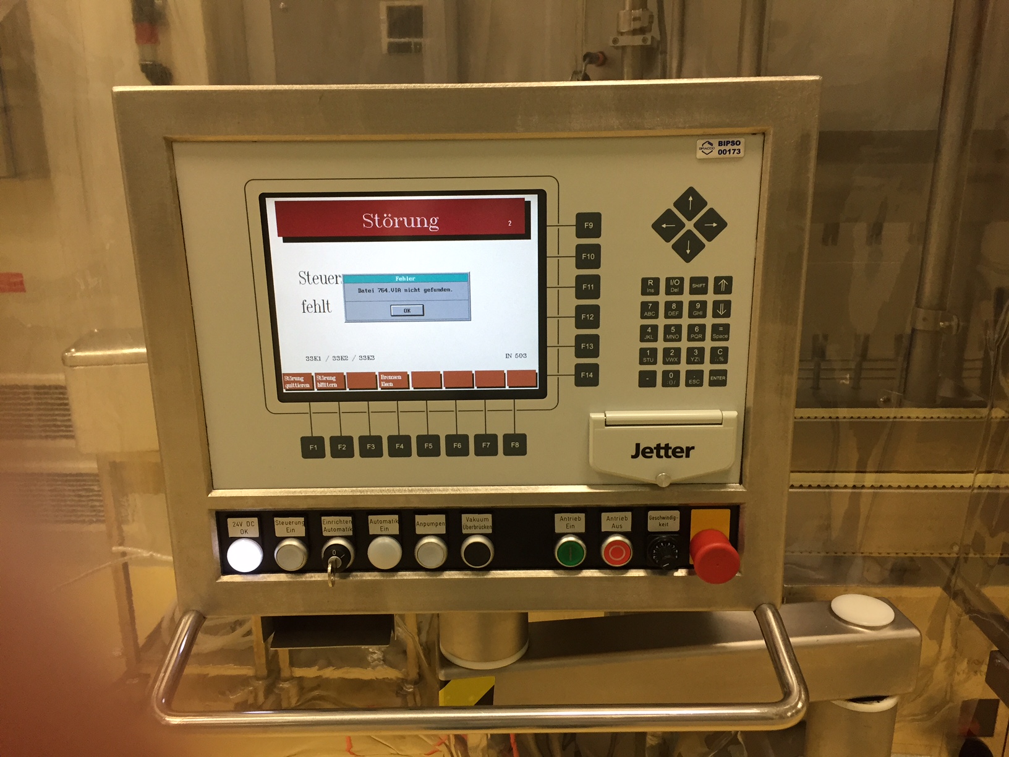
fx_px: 845
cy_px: 378
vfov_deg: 48.2
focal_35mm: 29
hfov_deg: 61.7
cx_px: 504
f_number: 2.2
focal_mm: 4.15
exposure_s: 1/33
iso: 64
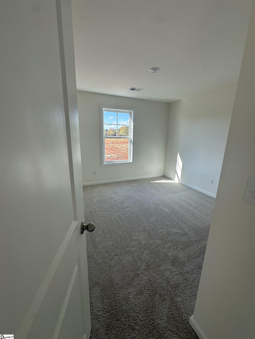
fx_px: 138
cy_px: 170
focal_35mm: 14
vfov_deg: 102.1
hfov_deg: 85.7
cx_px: 128
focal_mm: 2.22
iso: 40
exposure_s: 1/173
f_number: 2.2
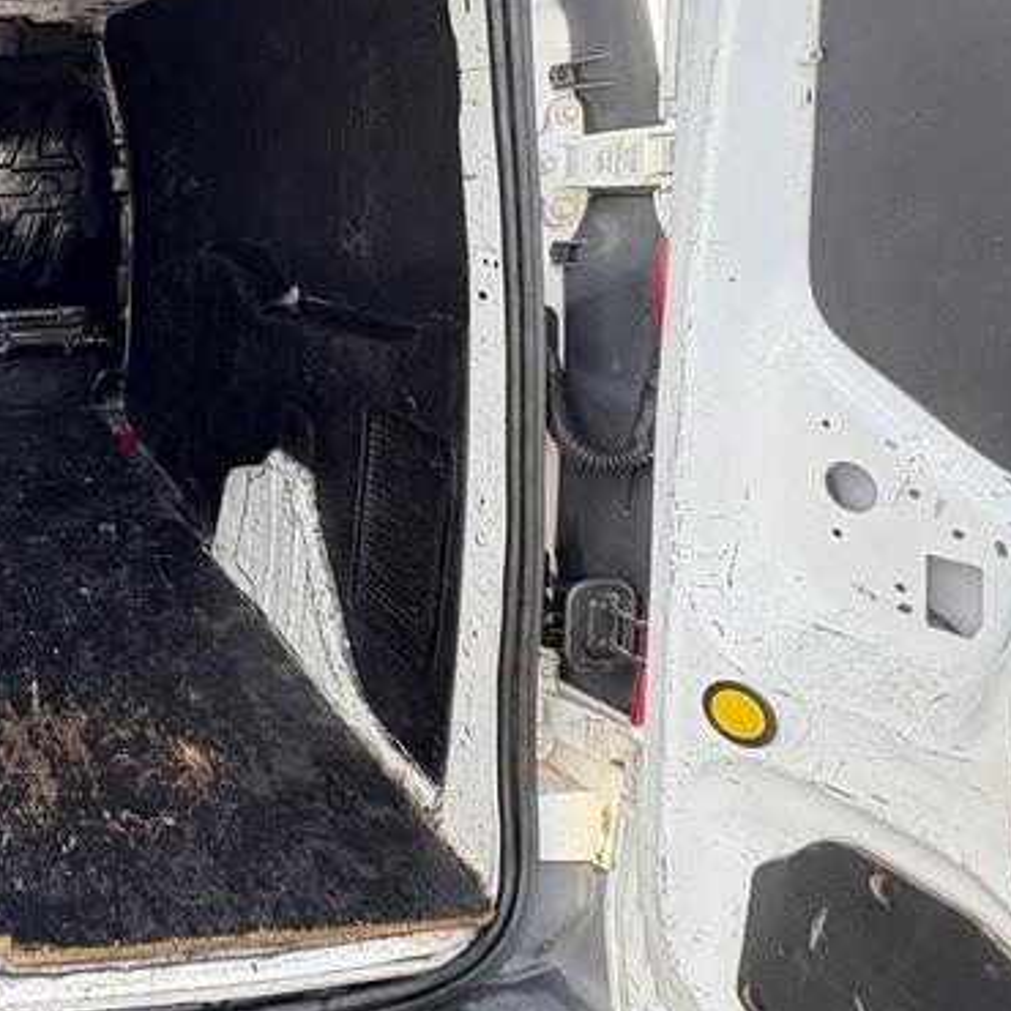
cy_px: 413
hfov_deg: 42.1
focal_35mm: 30
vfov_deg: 53.7
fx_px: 991
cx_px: -112
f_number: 2.2
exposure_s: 1/88
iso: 250
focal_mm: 2.22
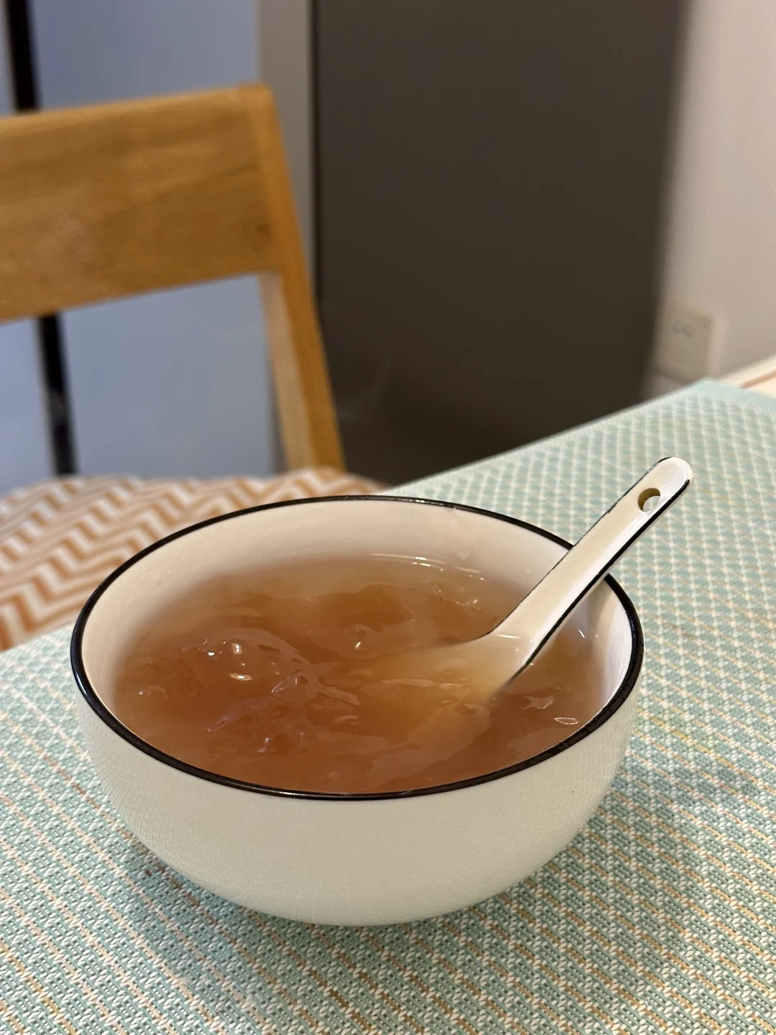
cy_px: 518
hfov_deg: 30.3
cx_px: 388
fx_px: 1435
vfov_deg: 39.7
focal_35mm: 48
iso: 200
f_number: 1.78
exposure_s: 1/33
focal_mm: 6.86
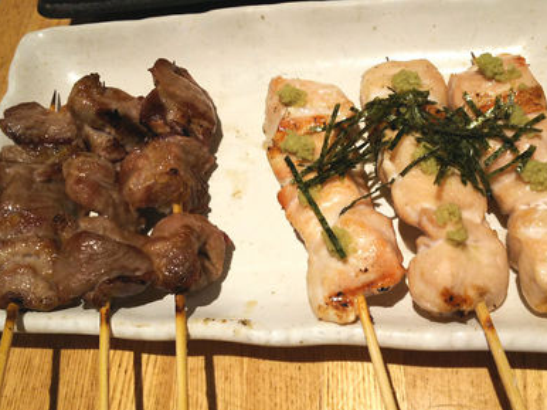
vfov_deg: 49.7
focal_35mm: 28
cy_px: 201
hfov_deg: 63.5
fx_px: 442
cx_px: 281
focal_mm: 4.2
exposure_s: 1/120
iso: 80
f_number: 1.9
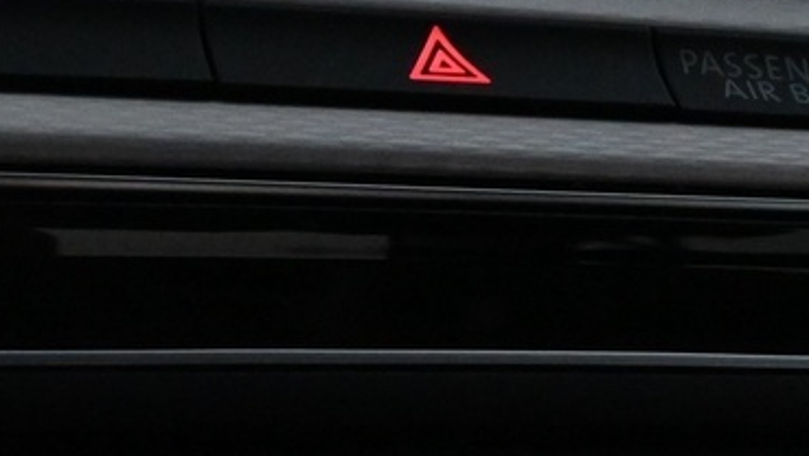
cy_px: 715
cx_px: 485
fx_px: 2661
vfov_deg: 9.5
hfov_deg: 17.3
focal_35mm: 124
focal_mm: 18
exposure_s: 1/160
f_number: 6.3
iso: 5000
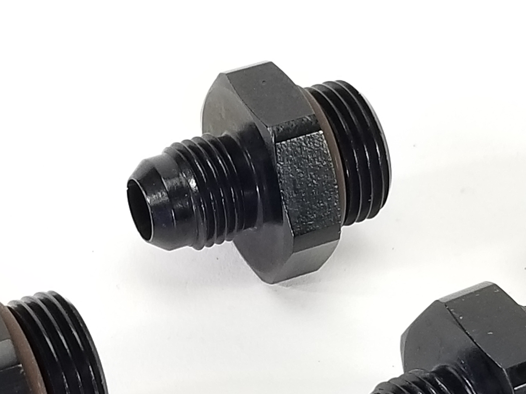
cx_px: 303
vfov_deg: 26.3
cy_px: 339
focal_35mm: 54
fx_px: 821
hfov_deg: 35.5
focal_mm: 4.25
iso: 100
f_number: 1.7
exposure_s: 1/120
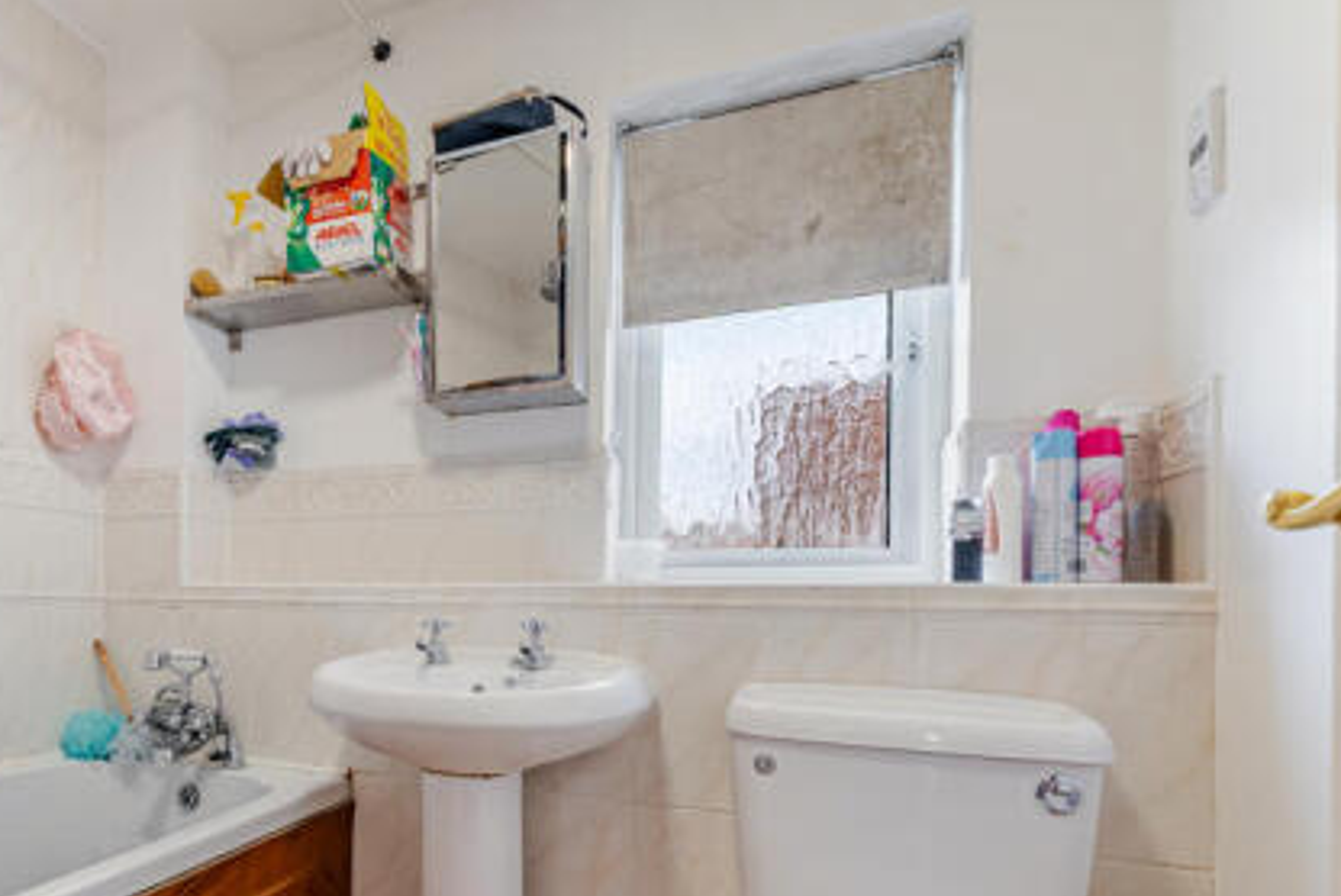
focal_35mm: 22
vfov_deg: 55.2
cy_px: 646
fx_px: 820
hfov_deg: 72.2
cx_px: 309
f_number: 8
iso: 320
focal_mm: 14
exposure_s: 1/640
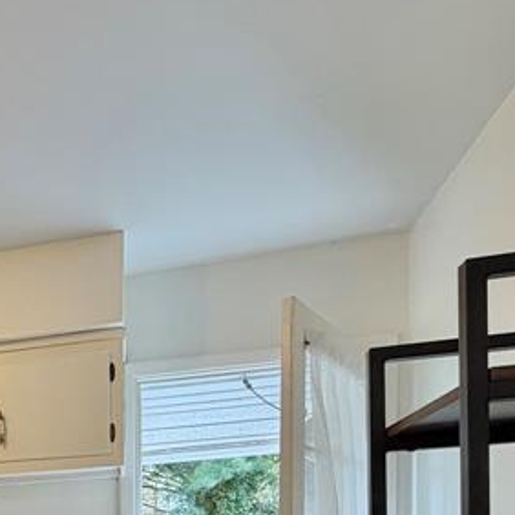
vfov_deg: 31.5
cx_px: -126
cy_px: 617
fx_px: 757
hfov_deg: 30.8
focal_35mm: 45
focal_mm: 2.22
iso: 100
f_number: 2.2
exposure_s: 1/120
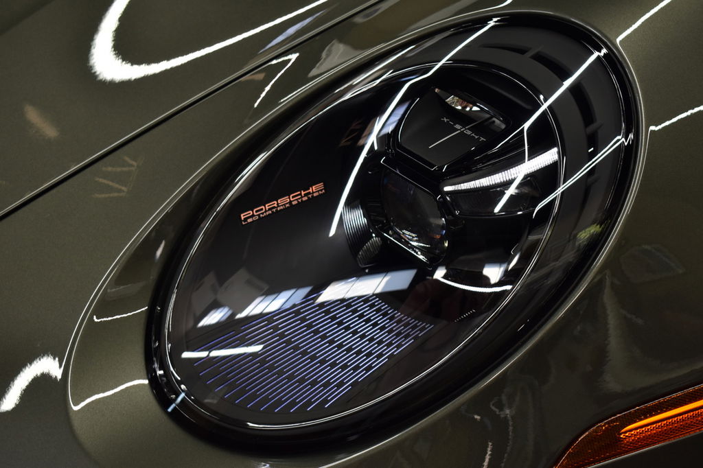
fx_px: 1171
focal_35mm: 60
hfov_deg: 33.4
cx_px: 352
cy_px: 234
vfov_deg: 22.6
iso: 500
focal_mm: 40
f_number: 5
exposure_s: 1/60
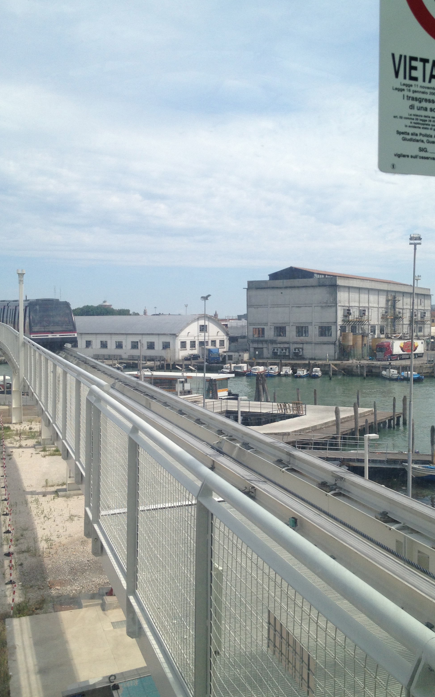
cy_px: 347
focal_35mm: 39
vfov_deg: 50.4
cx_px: 270
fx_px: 740
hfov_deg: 32.6
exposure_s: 1/2304
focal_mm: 4.28
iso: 50
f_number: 2.4
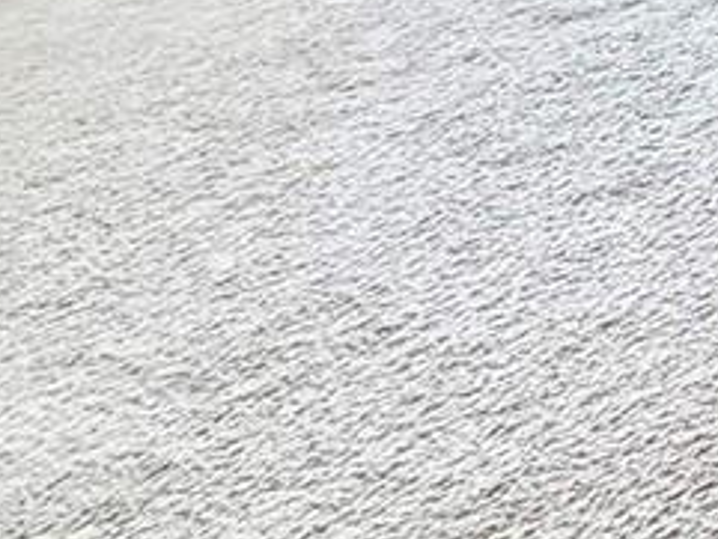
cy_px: -783
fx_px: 1930
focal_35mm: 93
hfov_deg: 13.3
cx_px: 1859
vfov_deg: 12.3
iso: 250
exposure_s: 1/60
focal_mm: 2.22
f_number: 2.2
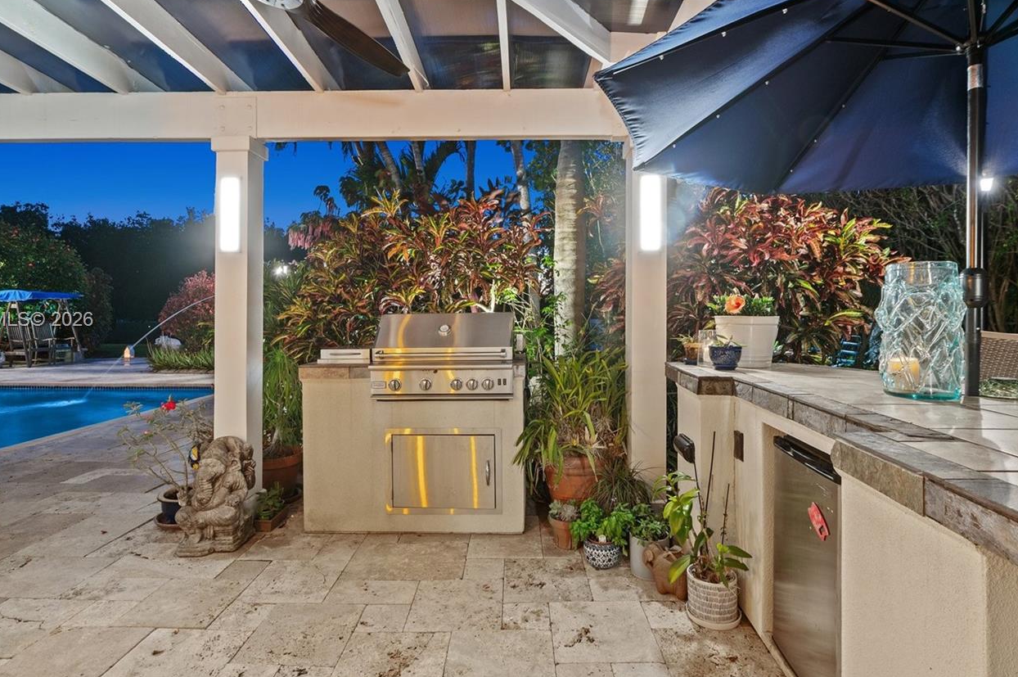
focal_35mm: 18
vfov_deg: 67.2
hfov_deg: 90.0
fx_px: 509
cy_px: 321
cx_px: 493
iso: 200
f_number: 8
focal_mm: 14
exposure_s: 1.6
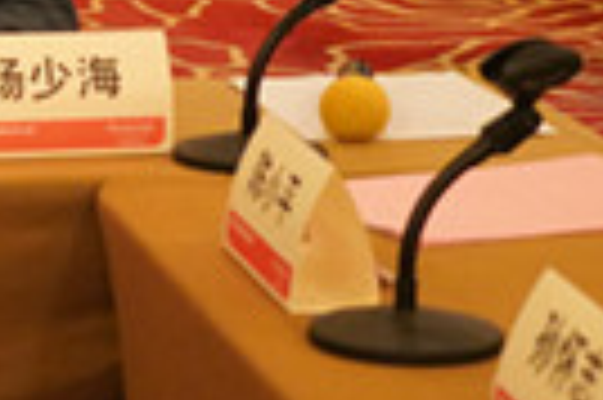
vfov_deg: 6.8
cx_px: -418
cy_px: -222
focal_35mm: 197
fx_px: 3296
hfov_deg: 10.0
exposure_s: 1/160
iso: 6400
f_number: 4.5
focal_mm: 44
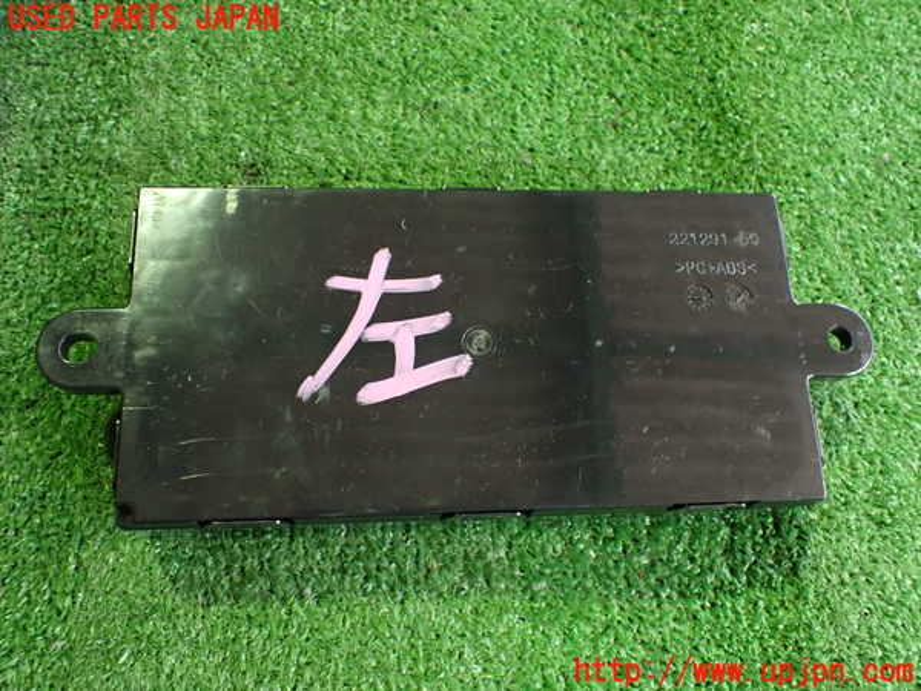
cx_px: 460
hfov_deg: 60.0
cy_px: 346
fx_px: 798
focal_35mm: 30
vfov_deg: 46.8
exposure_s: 1/50
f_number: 2.3
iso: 800
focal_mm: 5.4
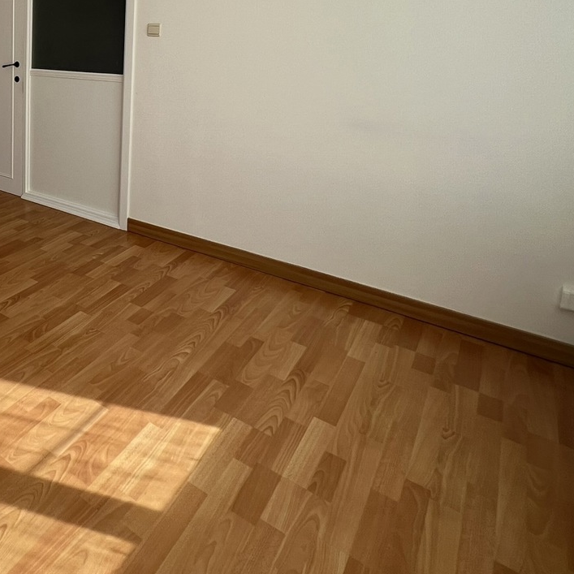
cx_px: -37
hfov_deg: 47.0
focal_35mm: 26
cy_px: 93
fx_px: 488
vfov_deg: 55.4
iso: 32
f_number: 1.8
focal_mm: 1.57
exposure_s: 1/146
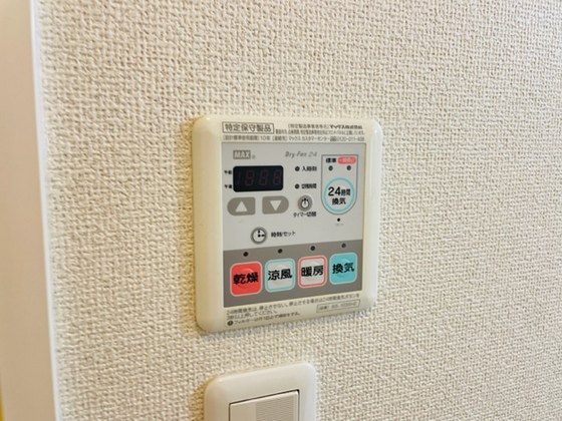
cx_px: 281
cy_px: 210
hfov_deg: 67.3
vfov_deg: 53.1
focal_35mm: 26
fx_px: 422
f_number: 1.6
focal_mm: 4.2
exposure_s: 1/60
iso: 80
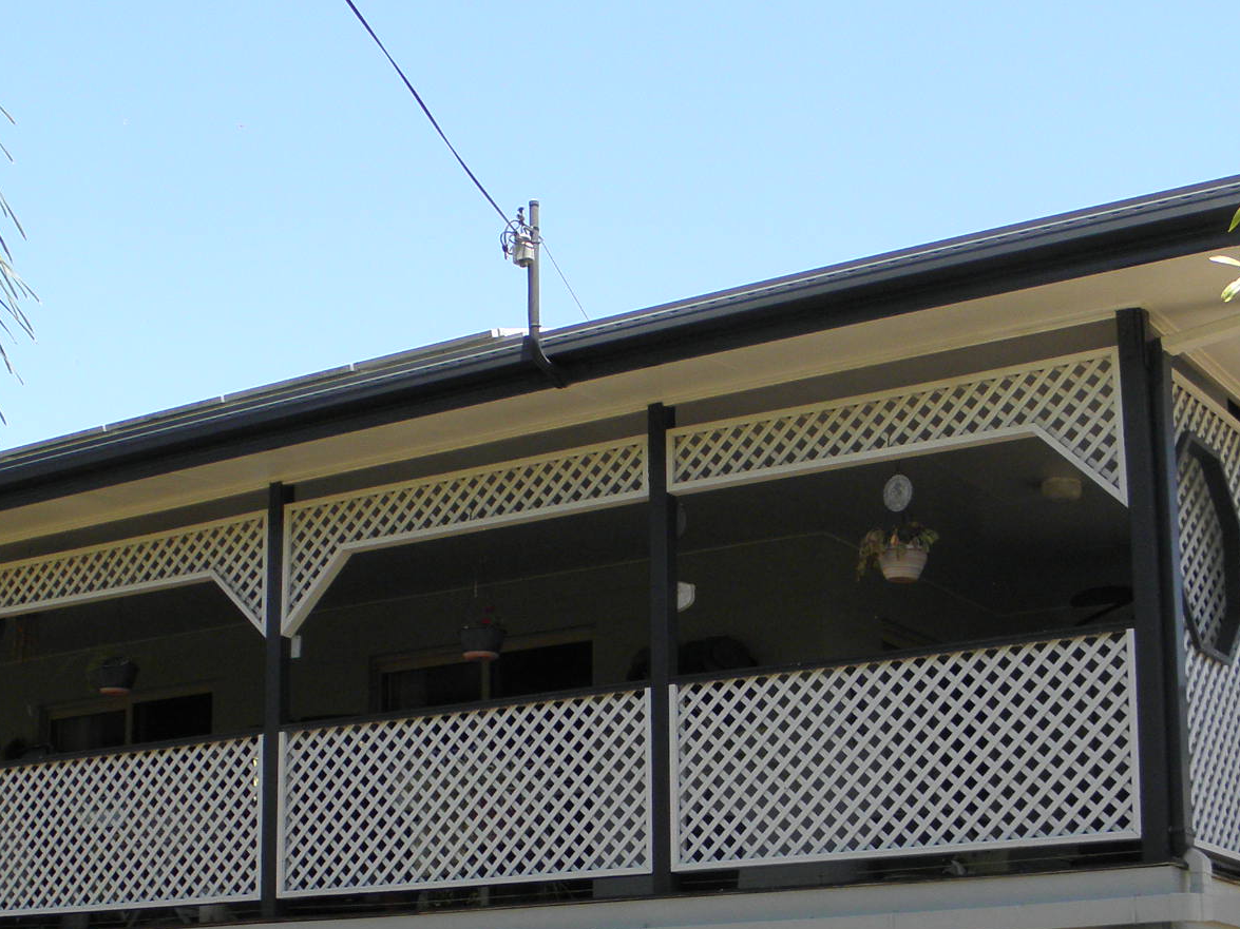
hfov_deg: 31.5
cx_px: 461
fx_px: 2185
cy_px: 783
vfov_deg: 23.6
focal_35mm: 61
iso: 100
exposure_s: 1/320
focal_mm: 5
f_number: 3.5
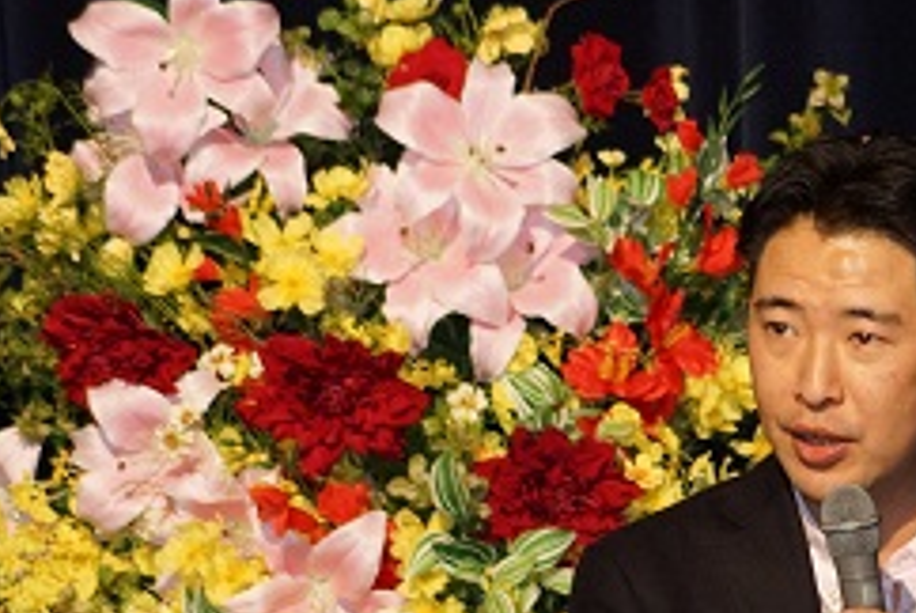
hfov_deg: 3.3
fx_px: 16024
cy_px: 626
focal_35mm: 629
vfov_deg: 2.2
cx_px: 628
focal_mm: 200
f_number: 5.6
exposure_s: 1/60
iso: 1600
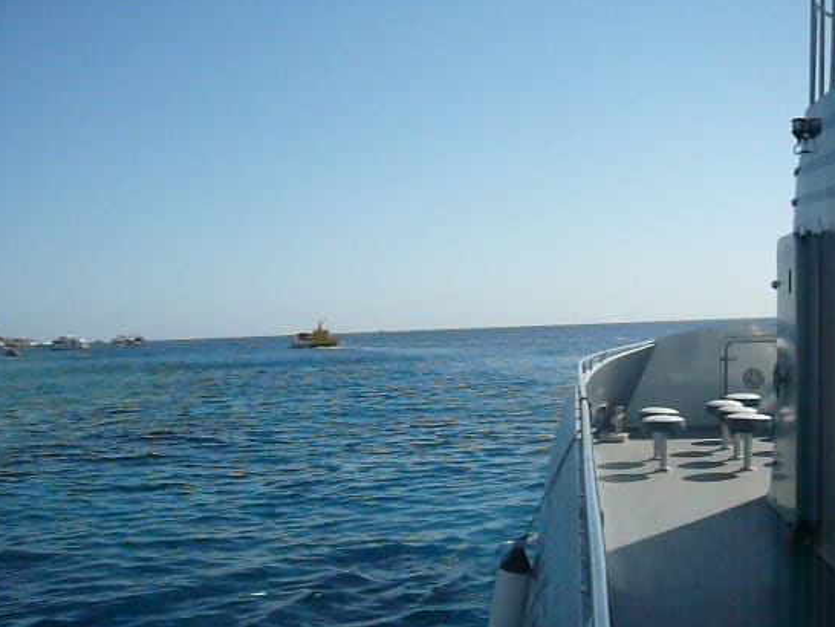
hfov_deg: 45.7
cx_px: 459
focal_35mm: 41
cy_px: 361
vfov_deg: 35.1
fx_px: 989
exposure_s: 1/1000
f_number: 8
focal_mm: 5.8
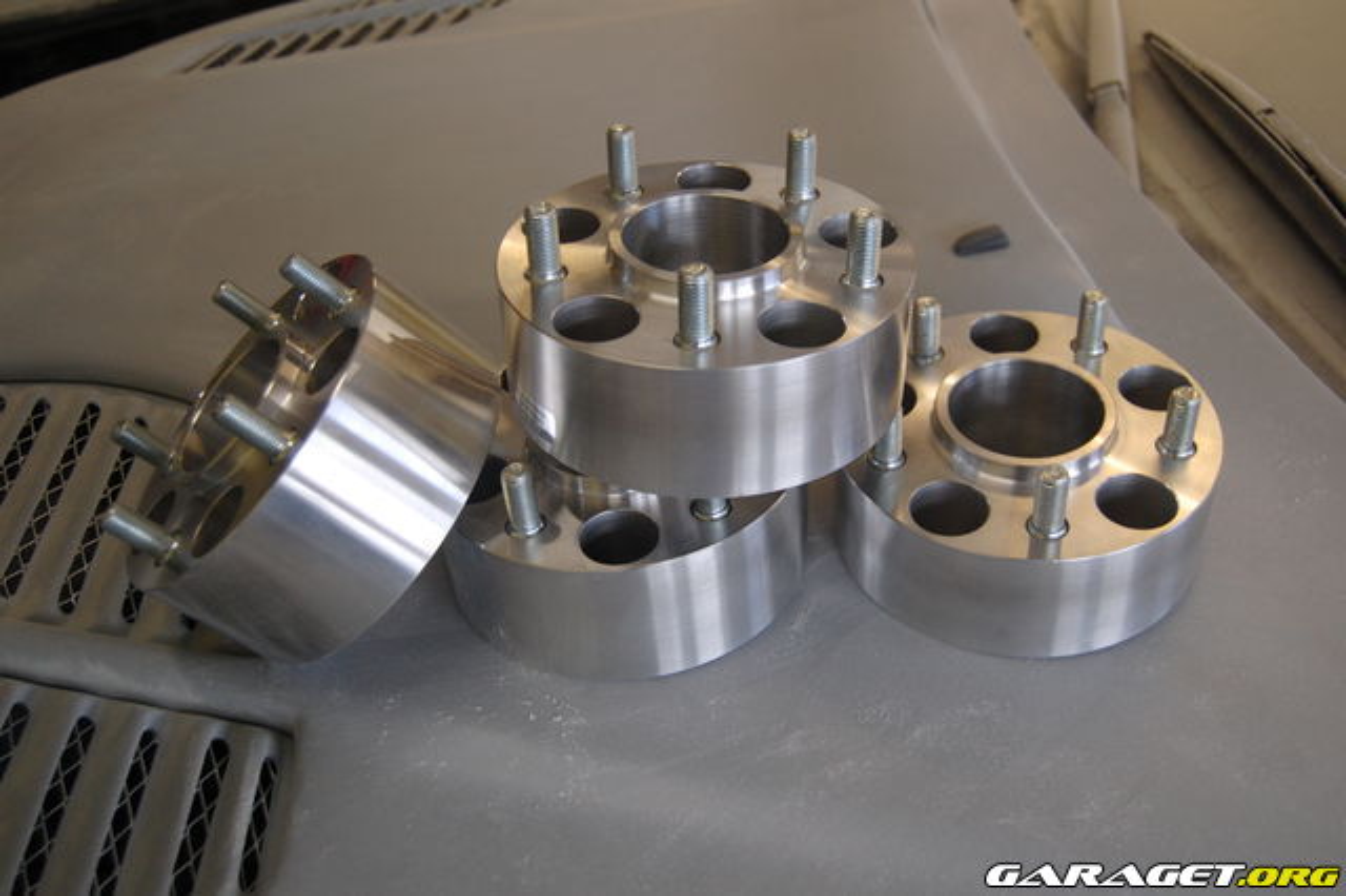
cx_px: 673
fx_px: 1289
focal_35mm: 34
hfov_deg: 55.1
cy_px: 448
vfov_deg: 38.3
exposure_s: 1/125
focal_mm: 23
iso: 720
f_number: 3.8
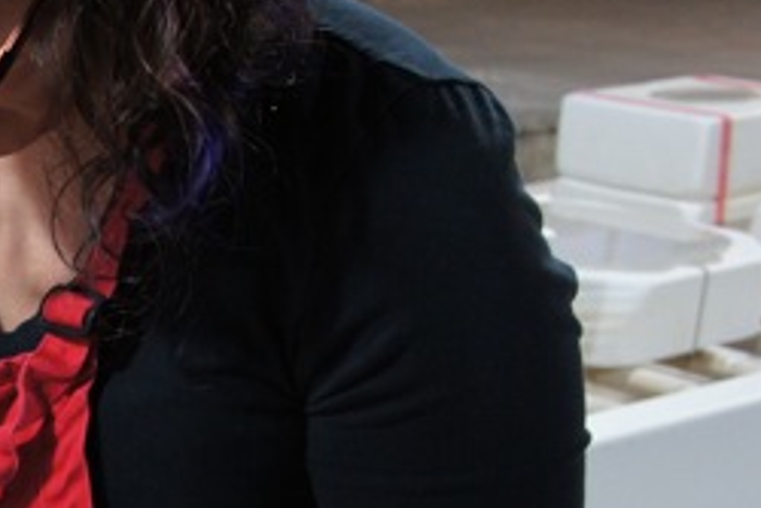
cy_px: 642
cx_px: -306
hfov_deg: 18.7
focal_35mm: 99
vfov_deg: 13.4
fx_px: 2094
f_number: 4
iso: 800
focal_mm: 22
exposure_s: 1/40
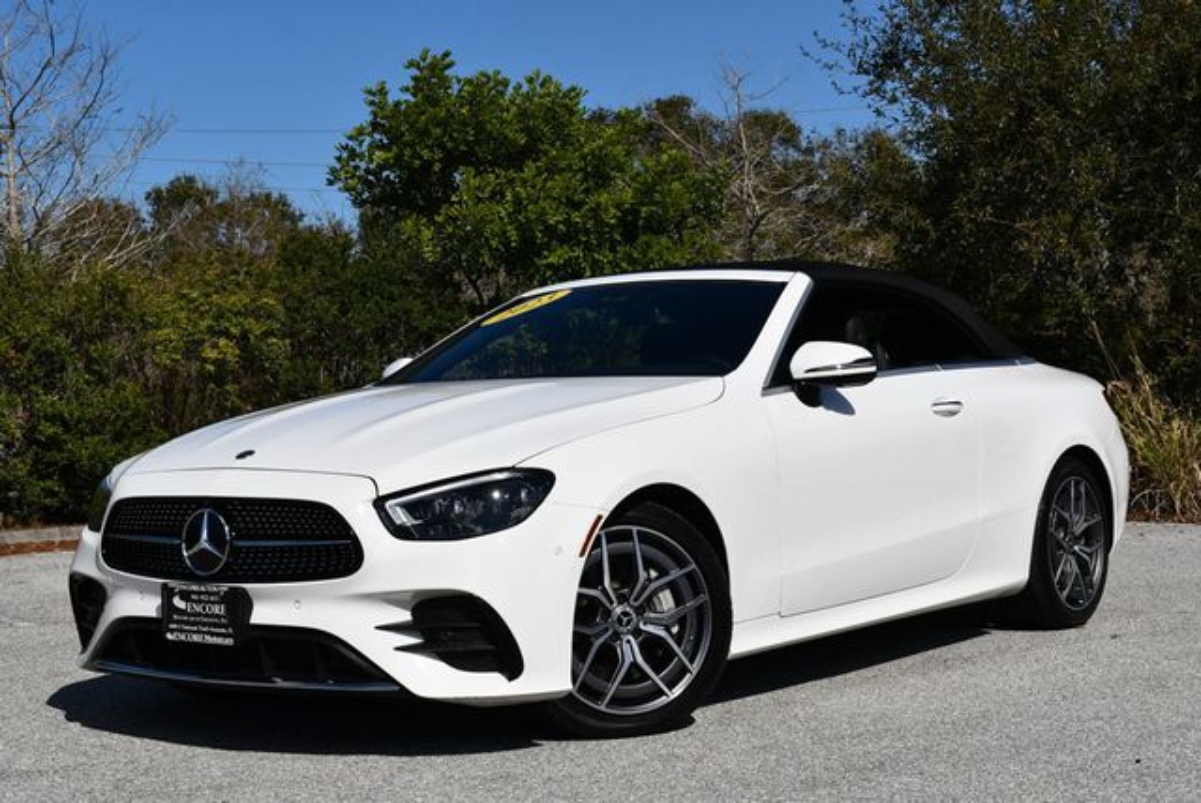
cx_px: 600
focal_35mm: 64
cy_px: 402
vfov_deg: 21.3
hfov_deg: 31.4
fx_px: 2137
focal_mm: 32
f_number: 10
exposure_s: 1/400
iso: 100
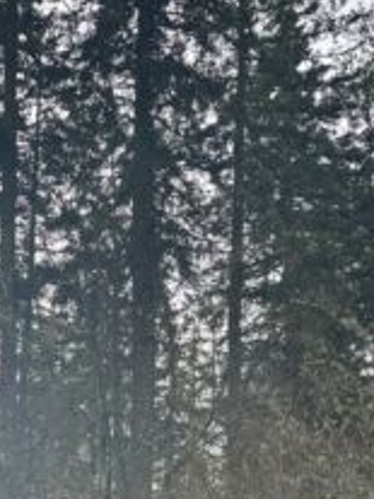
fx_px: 966
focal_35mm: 67
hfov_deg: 21.5
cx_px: 48
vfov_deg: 27.1
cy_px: 517
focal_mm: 5.96
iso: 50
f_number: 1.6
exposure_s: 1/943
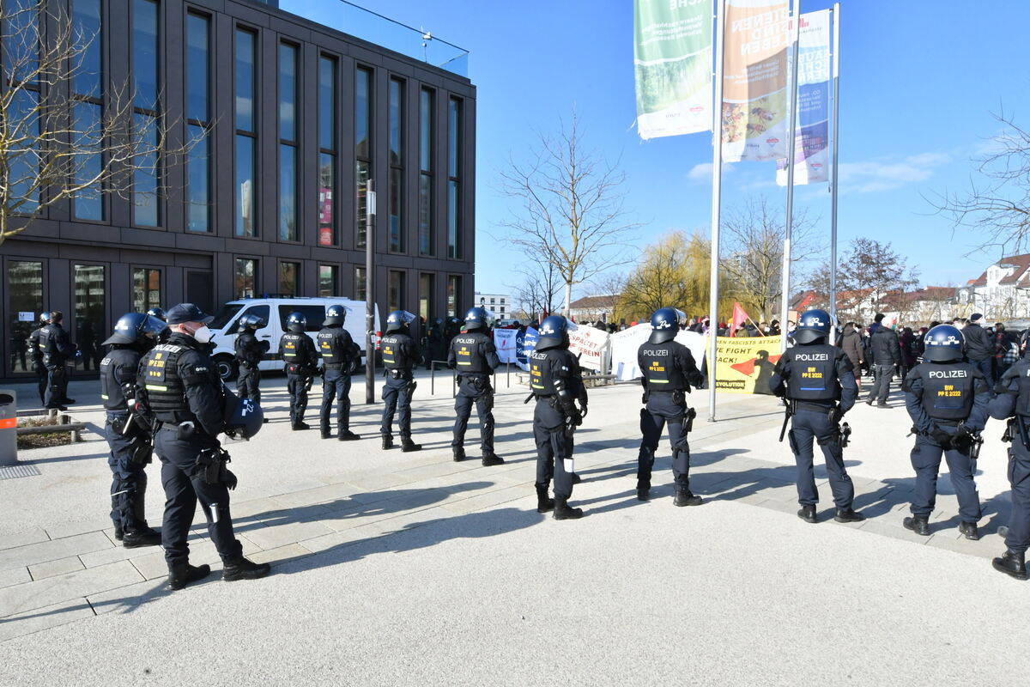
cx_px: 515
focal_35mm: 21
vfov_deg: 59.5
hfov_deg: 81.2
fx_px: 601
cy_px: 344
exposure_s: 1/250
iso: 1000
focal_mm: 14
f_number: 22
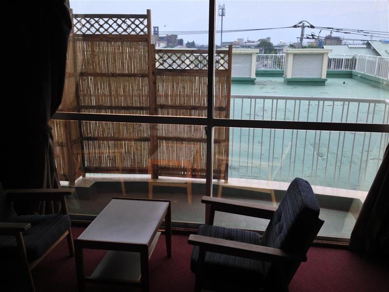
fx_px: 371
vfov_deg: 42.9
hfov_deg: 55.4
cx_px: 194
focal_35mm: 33
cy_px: 146
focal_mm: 4.13
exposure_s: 1/60
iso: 50
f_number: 2.4
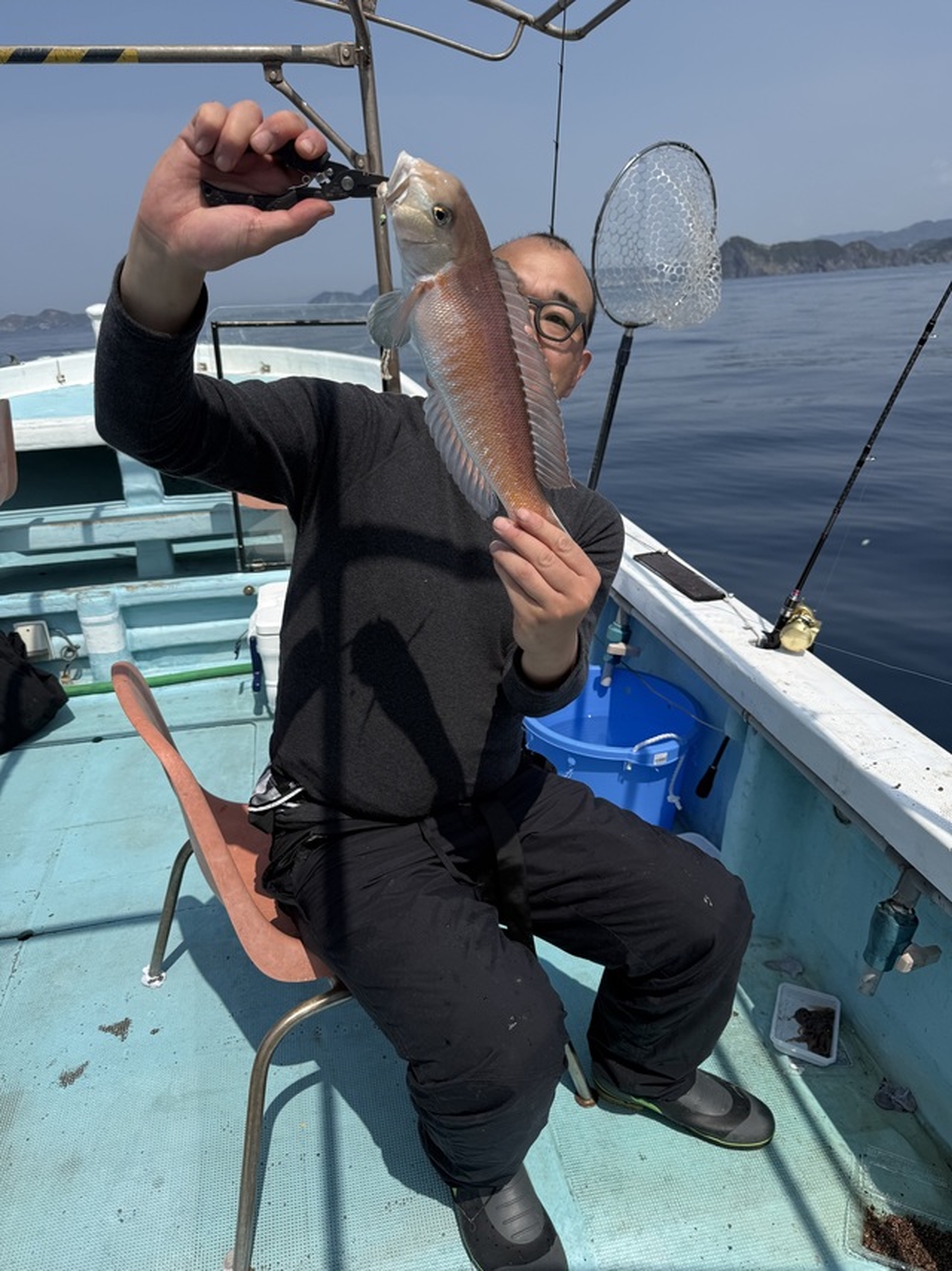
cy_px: 636
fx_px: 880
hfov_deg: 56.8
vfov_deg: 71.6
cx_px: 476
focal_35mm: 24
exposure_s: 1/5714
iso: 80
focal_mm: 6.76
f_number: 1.78
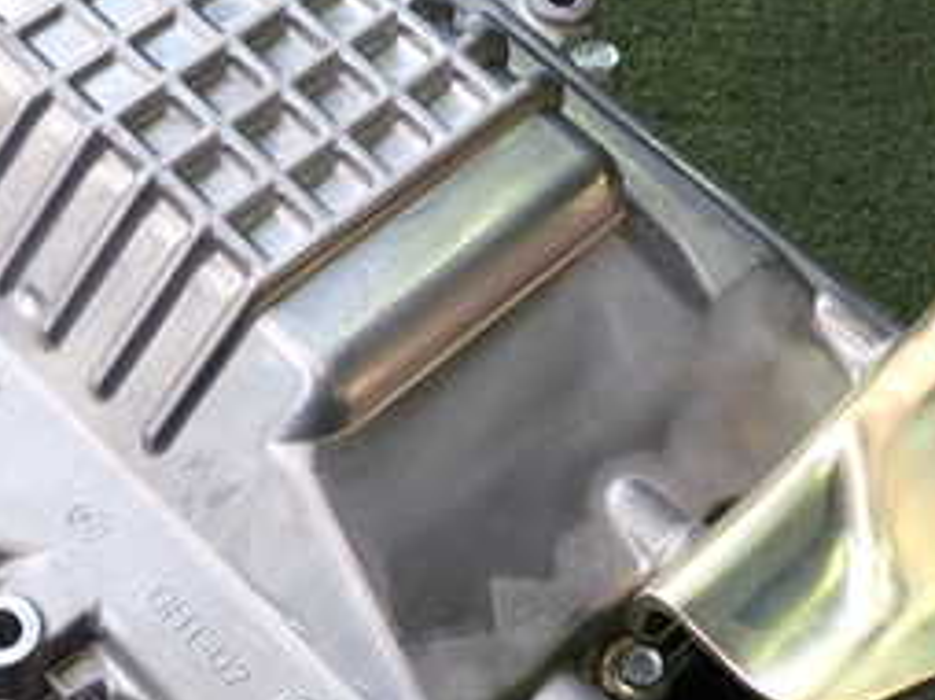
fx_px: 1916
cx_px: 383
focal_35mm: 71
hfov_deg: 27.4
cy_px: 335
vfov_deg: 20.7
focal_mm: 5.4
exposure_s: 1/125
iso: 160
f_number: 2.3
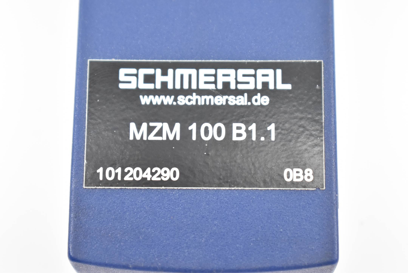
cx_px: 204
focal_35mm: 82
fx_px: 936
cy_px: 136
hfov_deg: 24.6
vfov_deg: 16.6
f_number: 5.6
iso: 1400
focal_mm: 55
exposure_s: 1/100
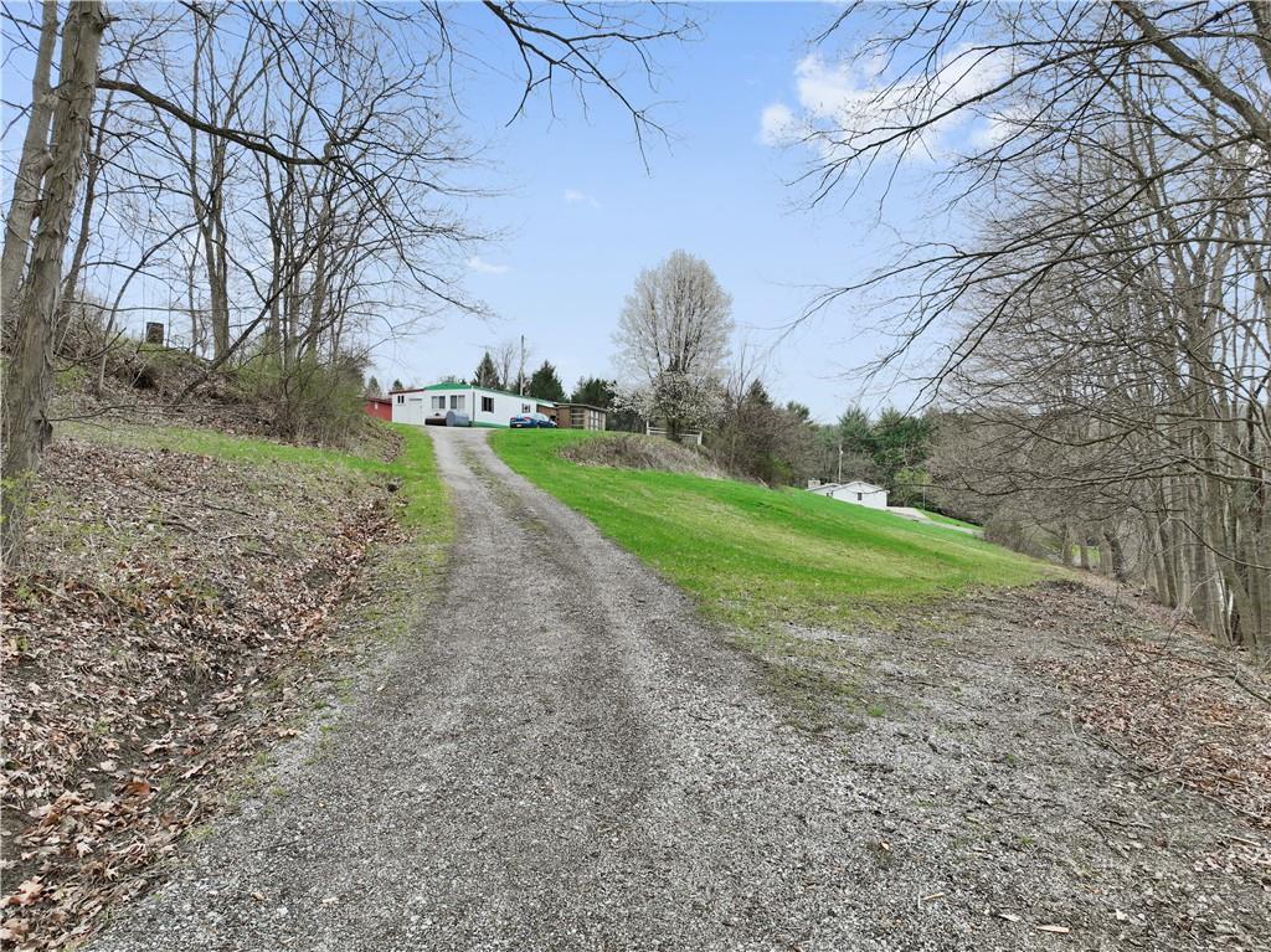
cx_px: 636
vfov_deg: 56.8
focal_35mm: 24
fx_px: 881
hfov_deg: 71.6
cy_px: 476
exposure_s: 1/1000
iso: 210
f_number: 2.8
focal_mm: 12.29
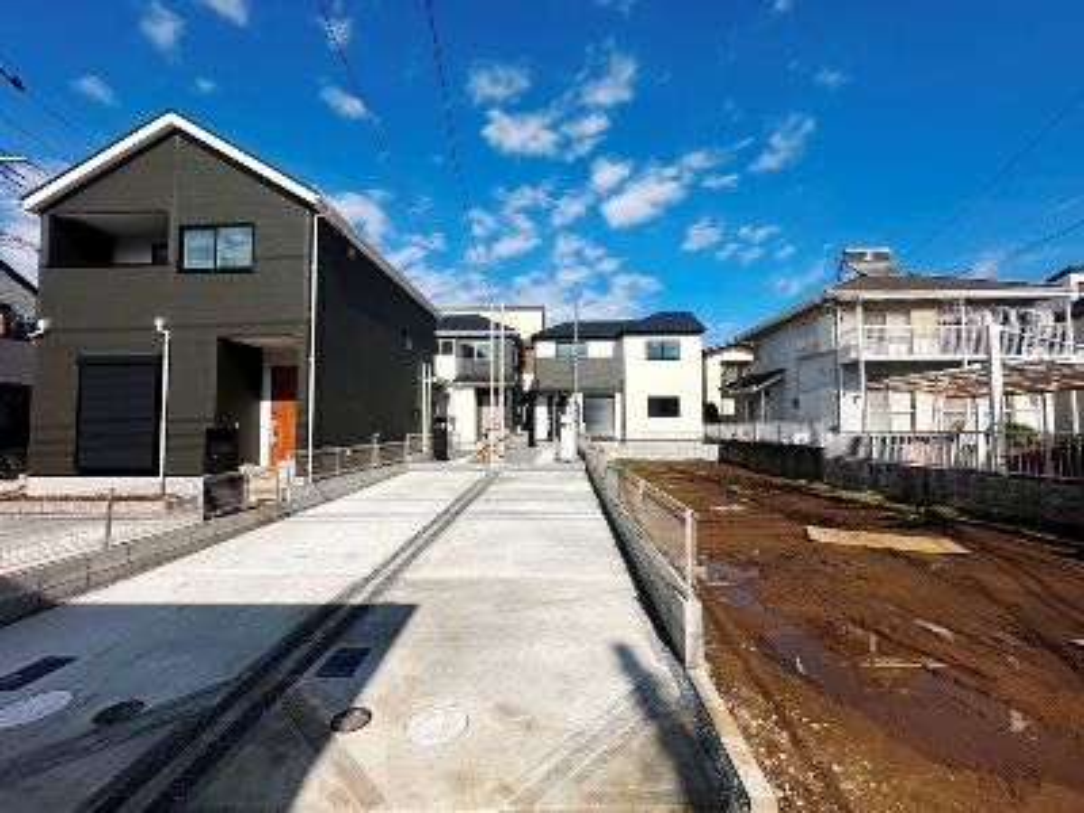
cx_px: 542
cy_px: 406
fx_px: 438
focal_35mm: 14
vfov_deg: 85.7
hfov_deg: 102.1
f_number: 2.2
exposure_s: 1/4292
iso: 50
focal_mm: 2.22
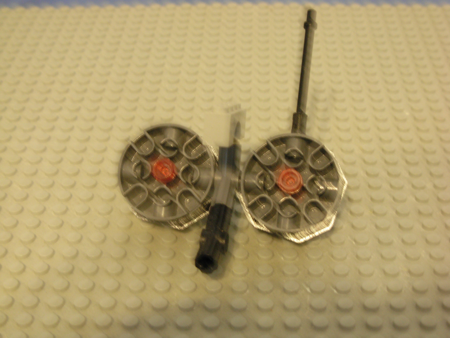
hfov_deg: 27.8
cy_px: 169
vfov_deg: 21.0
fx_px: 910
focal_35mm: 70
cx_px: 225
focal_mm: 11.5
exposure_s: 1/2.6
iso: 200
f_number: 3.5
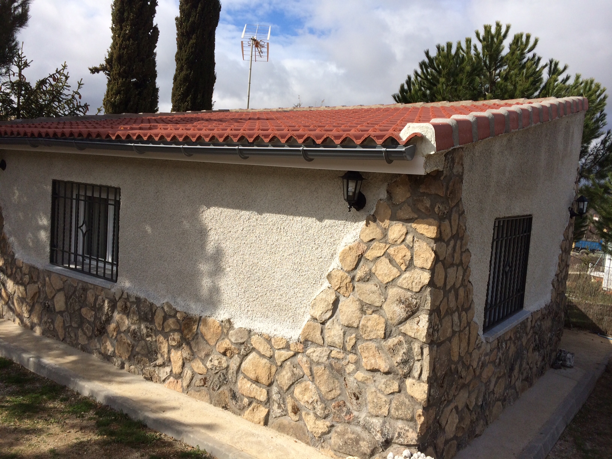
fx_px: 530
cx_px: 306
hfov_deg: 60.0
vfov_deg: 46.8
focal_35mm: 30
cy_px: 230
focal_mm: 4.12
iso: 32
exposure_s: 1/2933
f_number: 2.2
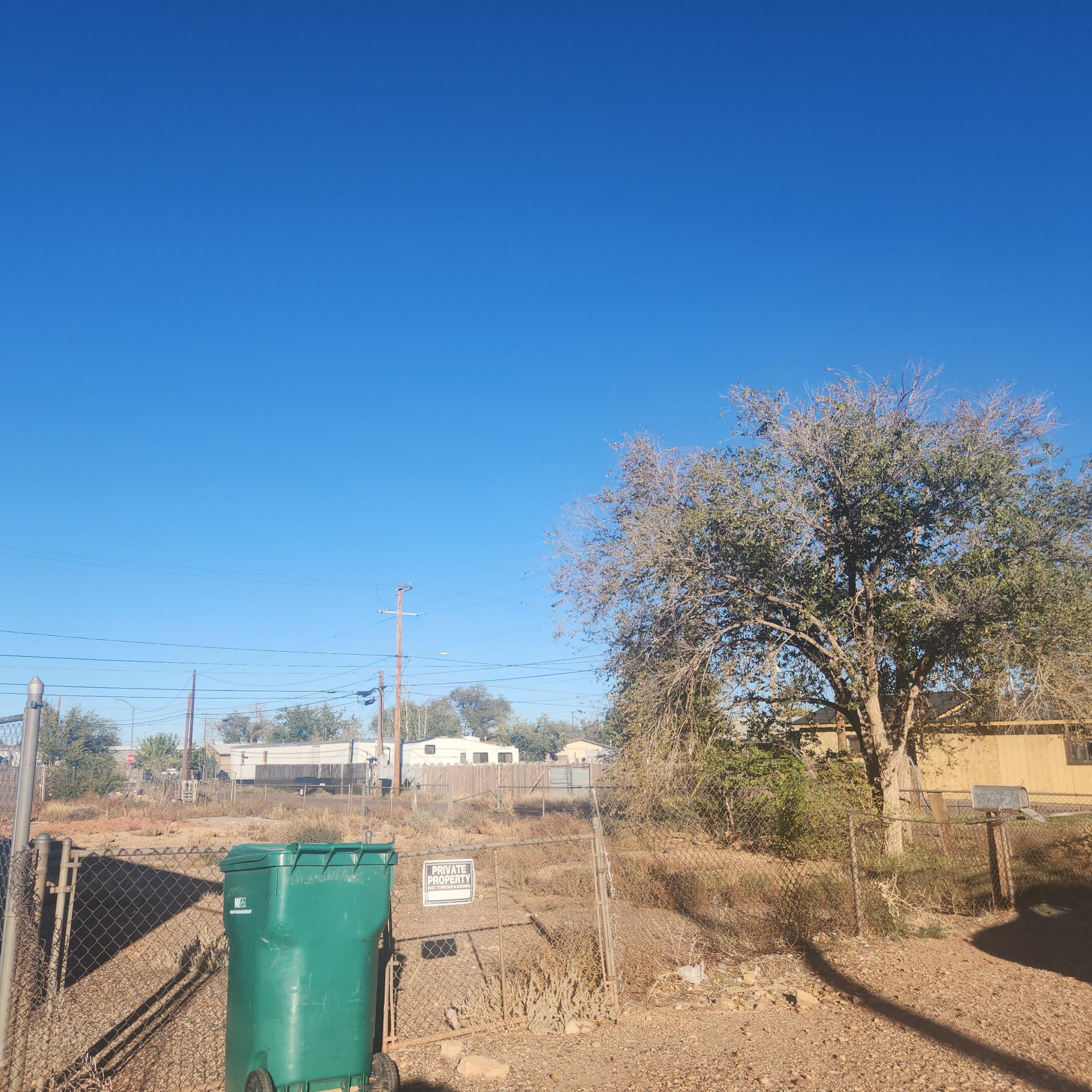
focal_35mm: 28
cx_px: 502
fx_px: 999
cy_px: 540
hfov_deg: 57.2
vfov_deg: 57.3
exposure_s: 1/1606
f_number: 1.8
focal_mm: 5.4
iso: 20
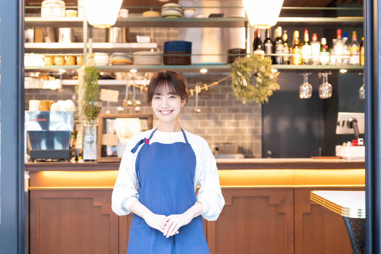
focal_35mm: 56
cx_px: 190
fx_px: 593
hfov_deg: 35.6
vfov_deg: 24.2
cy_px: 127
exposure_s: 1/80
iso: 1100
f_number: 2.8
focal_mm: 56
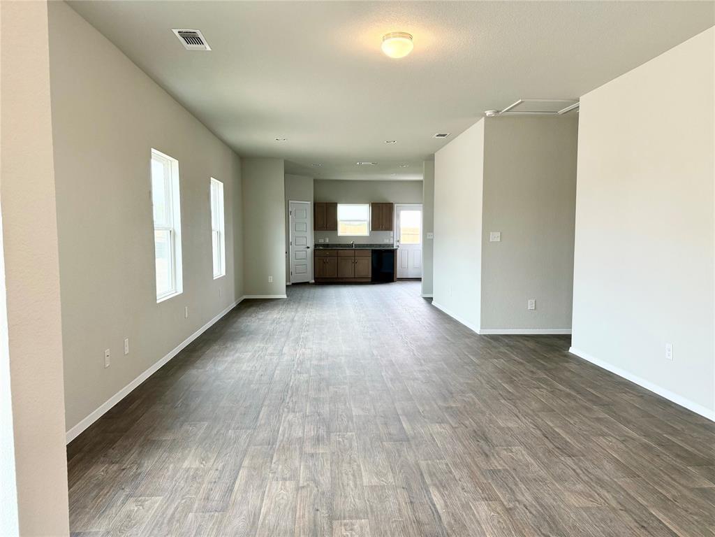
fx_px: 496
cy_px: 268
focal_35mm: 24
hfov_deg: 71.6
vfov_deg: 56.8
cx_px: 358
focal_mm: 6.76
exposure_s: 1/132
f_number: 1.78
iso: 200
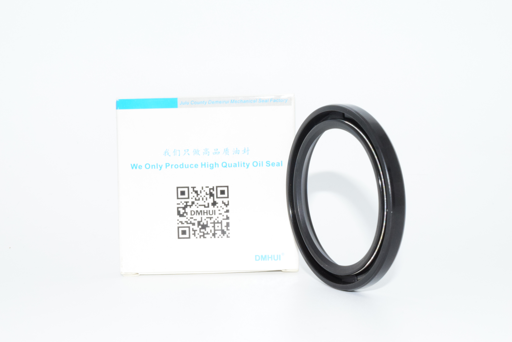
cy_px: 171
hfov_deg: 33.4
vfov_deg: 22.7
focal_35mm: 60
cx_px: 256
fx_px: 854
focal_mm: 40
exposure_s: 1/60
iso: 1600
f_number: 32
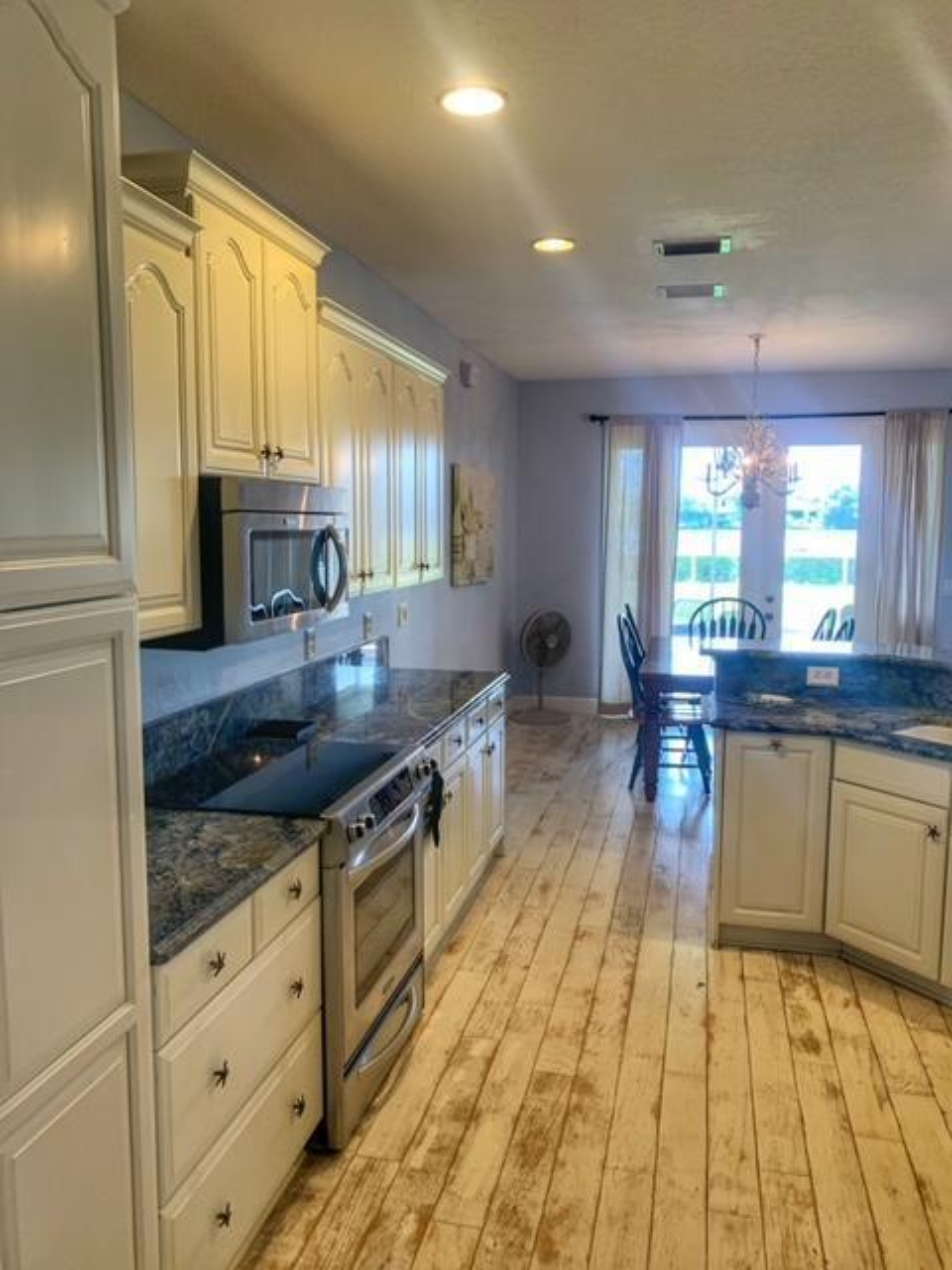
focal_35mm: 26
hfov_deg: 53.1
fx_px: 953
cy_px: 635
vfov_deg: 67.3
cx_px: 476
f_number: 1.8
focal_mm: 4.25
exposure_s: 1/60
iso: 100
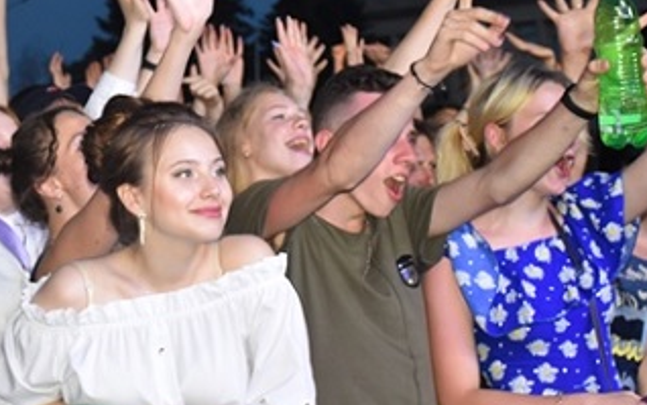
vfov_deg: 11.2
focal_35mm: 116
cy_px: 54
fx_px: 2046
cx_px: 139
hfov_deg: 17.8
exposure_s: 1/80
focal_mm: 32
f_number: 4.5
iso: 800
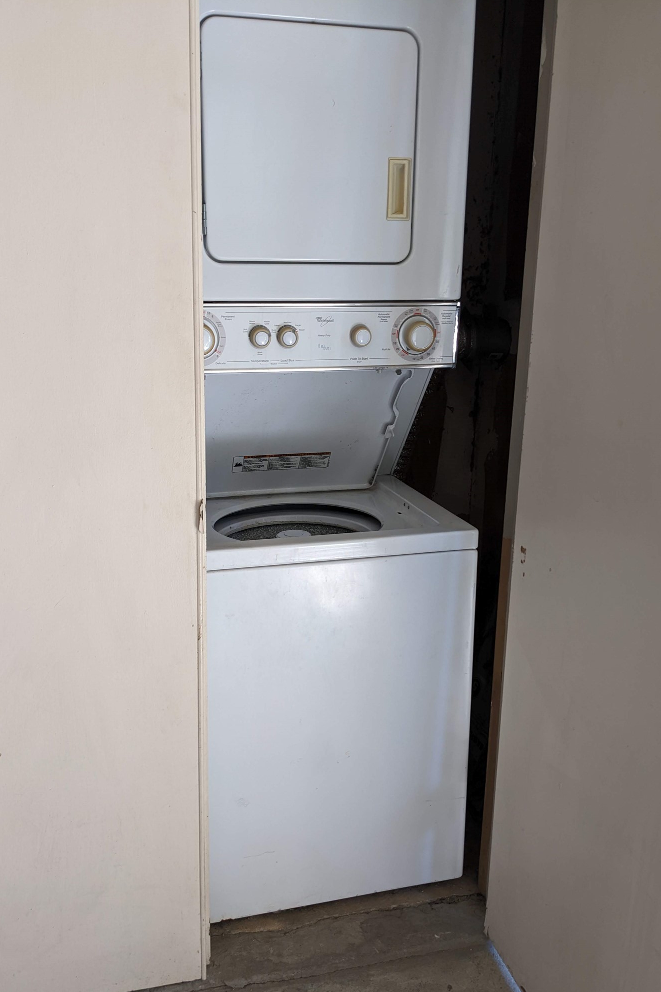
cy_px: 507
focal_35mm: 29
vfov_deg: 63.7
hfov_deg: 45.0
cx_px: 327
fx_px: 799
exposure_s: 1/40
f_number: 1.73
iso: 71
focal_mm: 4.38
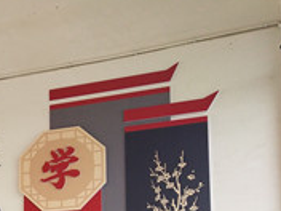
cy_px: 289
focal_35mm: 85
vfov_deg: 16.3
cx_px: -107
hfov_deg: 20.5
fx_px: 690
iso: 50
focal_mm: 3.95
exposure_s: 1/490
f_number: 1.8
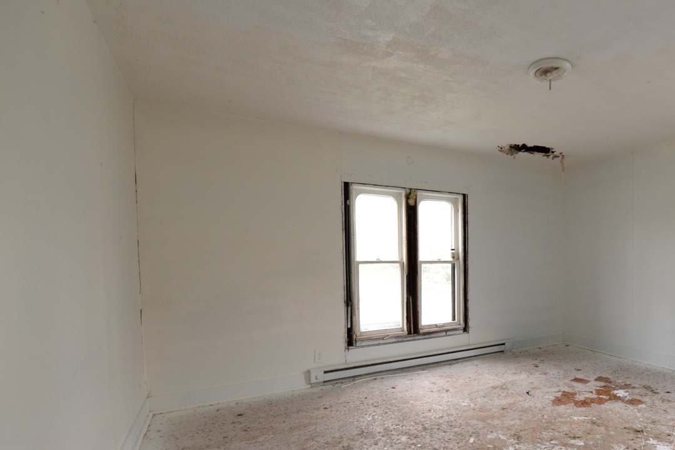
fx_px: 394
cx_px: 486
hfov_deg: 76.6
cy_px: 278
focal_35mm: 21
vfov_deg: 58.9
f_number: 5.6
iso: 1250
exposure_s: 1/60
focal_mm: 14
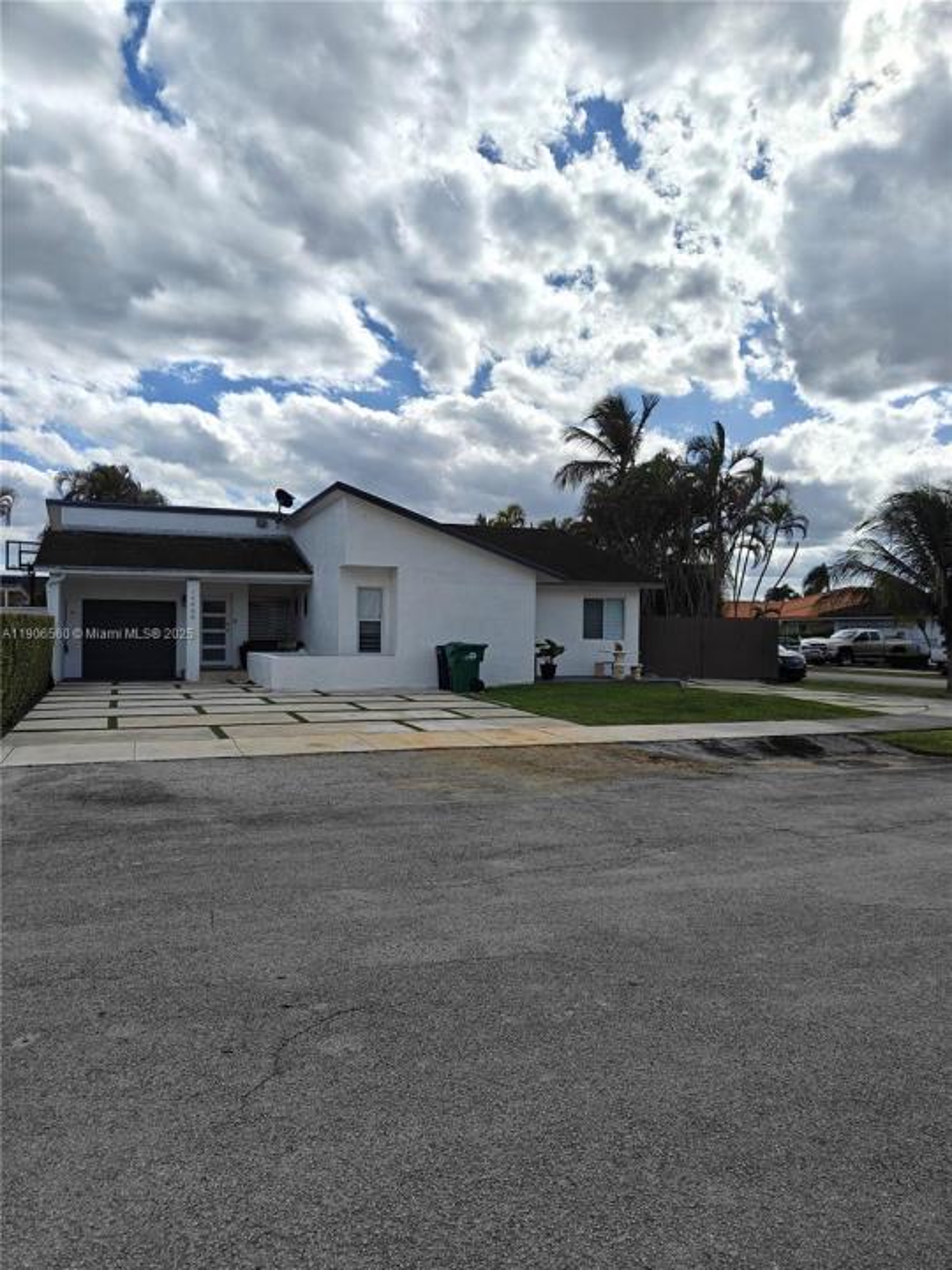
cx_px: 476
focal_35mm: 24
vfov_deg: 71.6
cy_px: 635
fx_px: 880
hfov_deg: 56.8
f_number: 1.8
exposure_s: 1/9895
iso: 50
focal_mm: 5.59
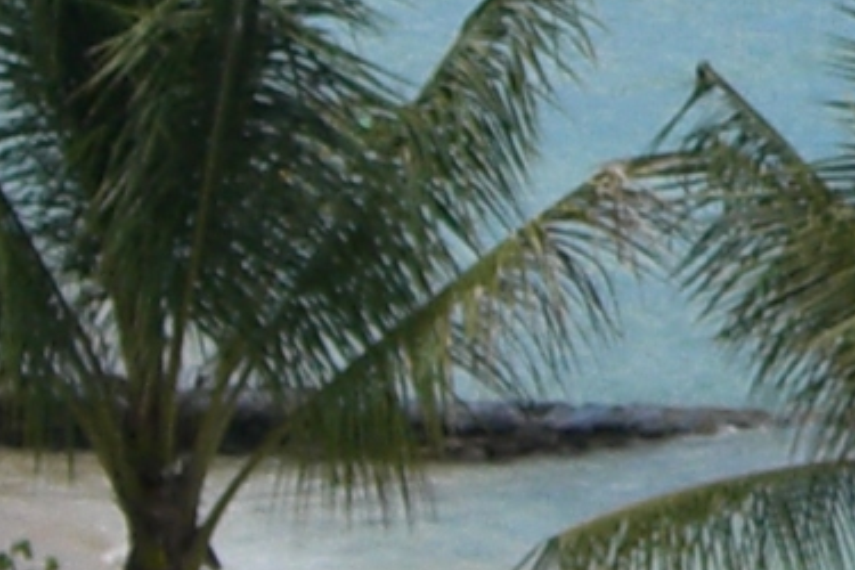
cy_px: -146
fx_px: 6412
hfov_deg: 7.5
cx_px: 1414
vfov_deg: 5.1
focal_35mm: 270
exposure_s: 1/250
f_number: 8
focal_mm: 7.9
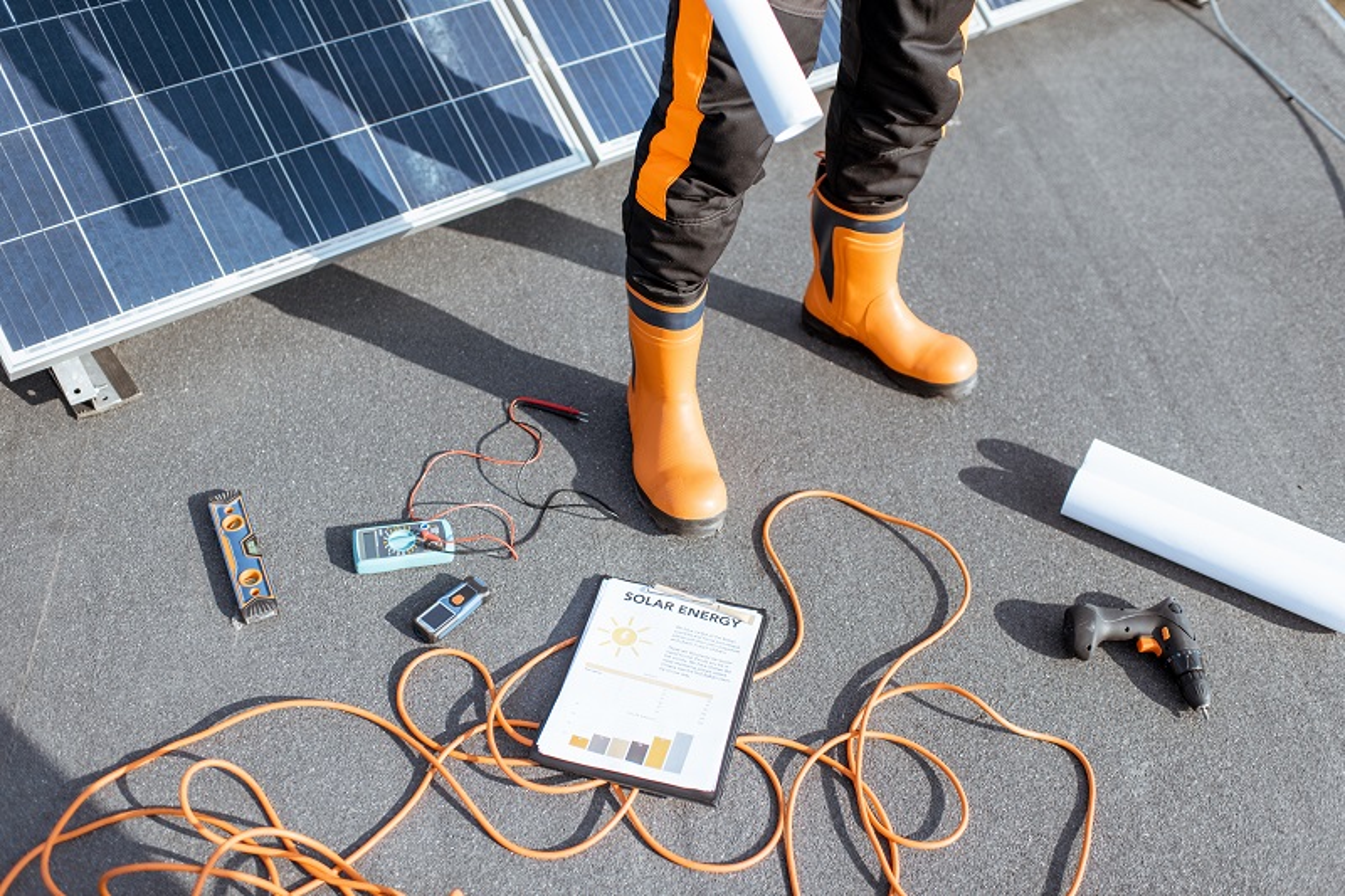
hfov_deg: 54.4
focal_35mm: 35
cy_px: 448
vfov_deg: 37.8
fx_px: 1307
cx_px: 672
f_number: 2.2
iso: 200
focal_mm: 35
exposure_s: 1/3200
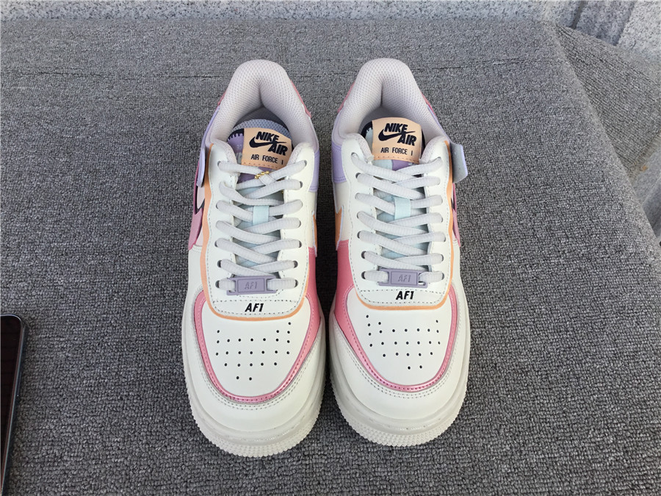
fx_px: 592
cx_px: 330
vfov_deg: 45.4
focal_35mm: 31
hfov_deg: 58.4
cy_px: 248
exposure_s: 1/217
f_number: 2.4
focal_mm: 3.3
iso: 25
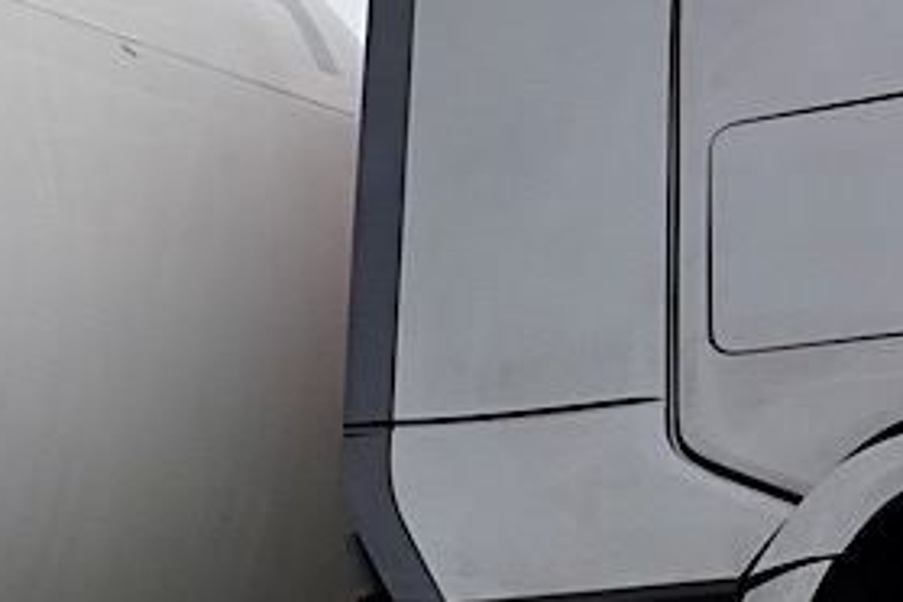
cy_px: 304
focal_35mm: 165
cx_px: 1327
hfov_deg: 11.9
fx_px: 4138
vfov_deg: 8.3
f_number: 6.3
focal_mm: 24
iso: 400
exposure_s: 1/80
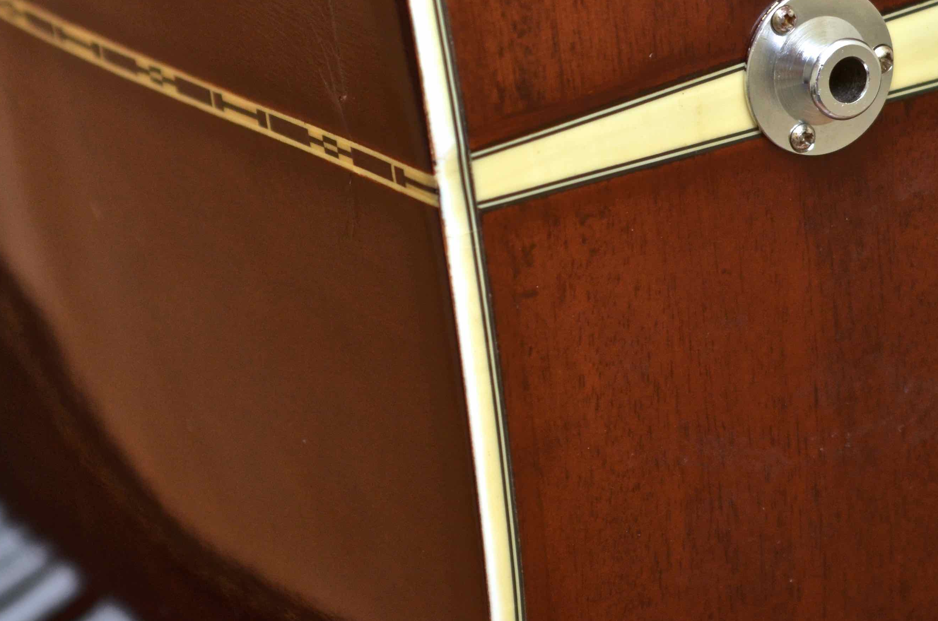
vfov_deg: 7.0
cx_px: 590
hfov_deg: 10.6
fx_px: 5070
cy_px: 93
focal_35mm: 195
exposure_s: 1/160
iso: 400
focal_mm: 70
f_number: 5
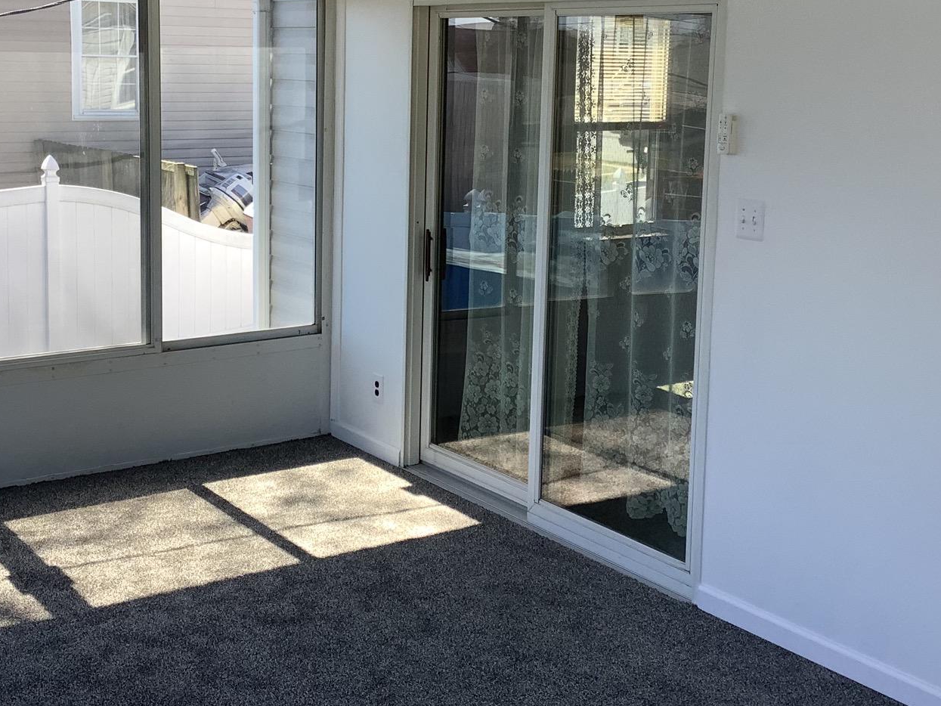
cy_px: 236
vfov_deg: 28.4
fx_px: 1387
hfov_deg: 37.4
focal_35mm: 51
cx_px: 401
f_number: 2.4
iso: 25
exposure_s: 1/237
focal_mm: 3.3
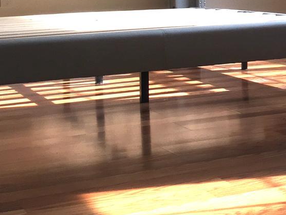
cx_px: 453
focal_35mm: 107
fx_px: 884
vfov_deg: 13.5
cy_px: -24
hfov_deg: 16.4
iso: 32
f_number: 2.2
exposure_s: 1/120
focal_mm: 4.15
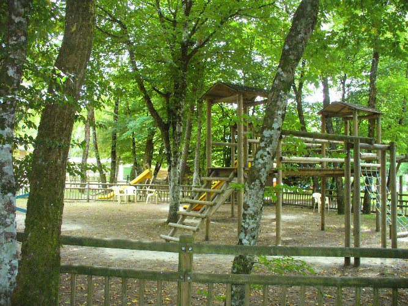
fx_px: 436
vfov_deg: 38.7
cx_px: 204
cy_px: 153
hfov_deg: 50.1
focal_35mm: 37
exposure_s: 1/160
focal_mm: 6.1
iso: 400
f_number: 2.8
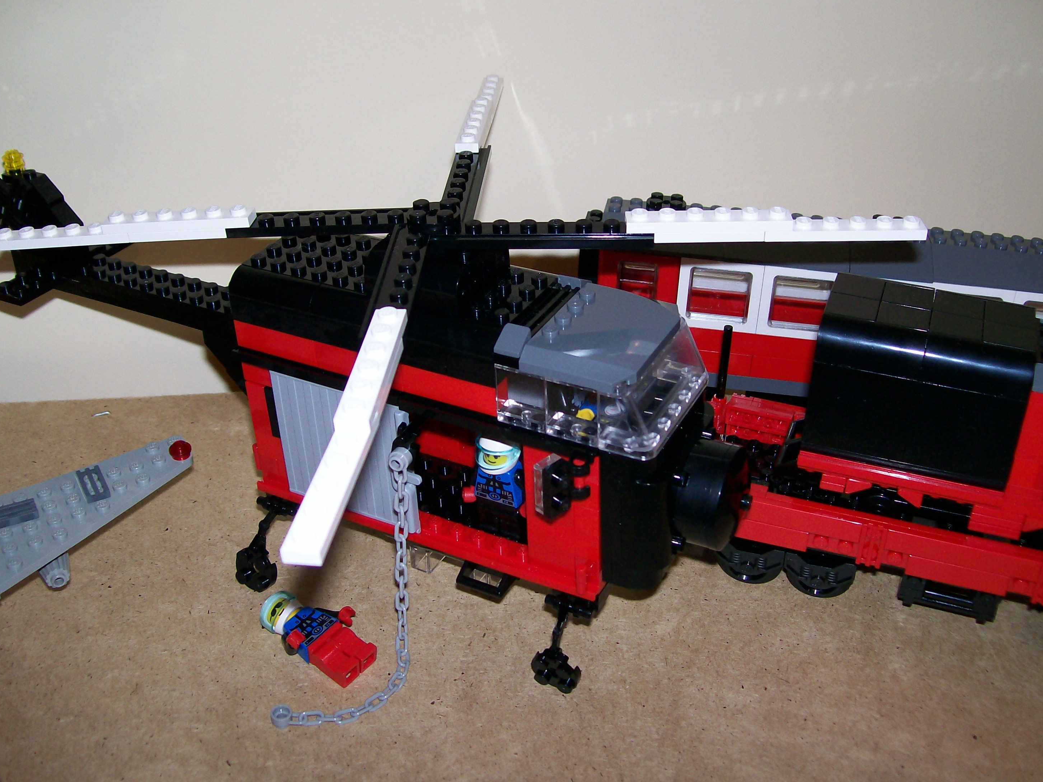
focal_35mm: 38
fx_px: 1145
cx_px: 534
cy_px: 387
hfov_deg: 49.0
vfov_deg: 37.7
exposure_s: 1/64
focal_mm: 6
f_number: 2.7
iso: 80
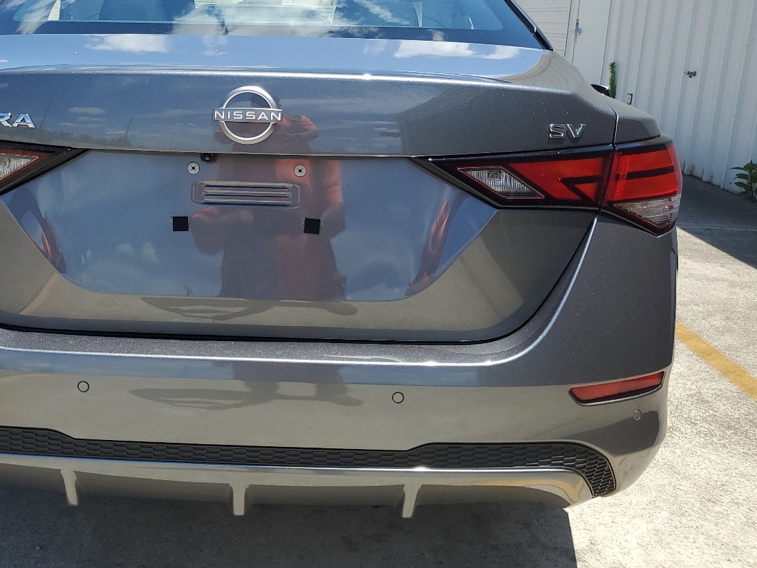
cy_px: 216
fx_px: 831
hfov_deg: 48.0
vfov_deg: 37.5
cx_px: 240
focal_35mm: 38
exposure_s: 1/2500
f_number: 1.5
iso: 50
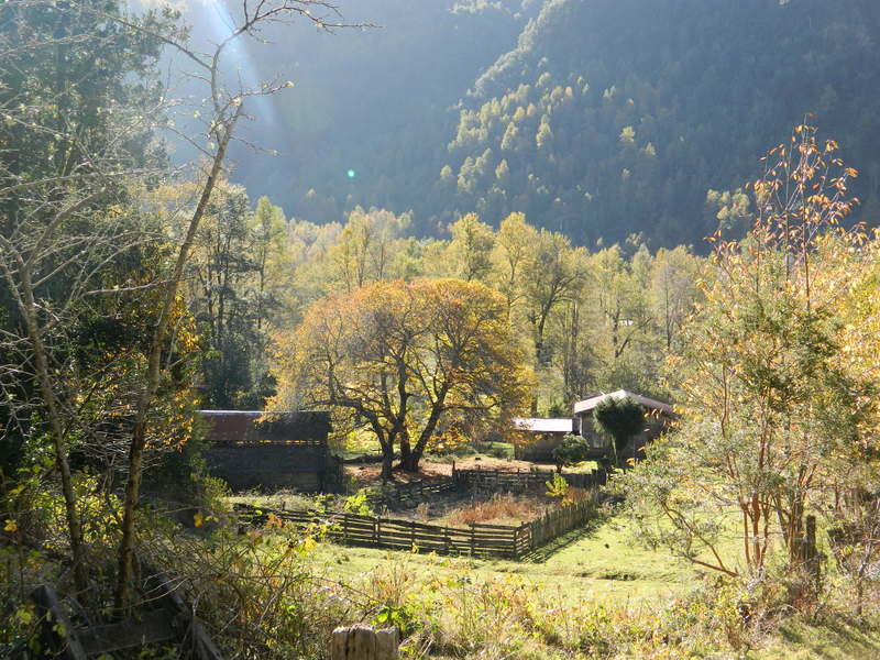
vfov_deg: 30.9
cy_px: 330
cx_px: 440
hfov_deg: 40.4
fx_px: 1195
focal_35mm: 47
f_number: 3.6
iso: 80
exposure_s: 1/160
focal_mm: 8.4
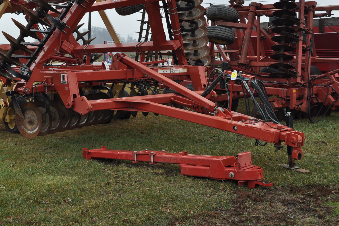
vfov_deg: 24.4
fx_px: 517
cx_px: 111
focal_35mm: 55
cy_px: 67
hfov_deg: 35.9
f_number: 7.1
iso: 200
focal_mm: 26
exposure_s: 1/200
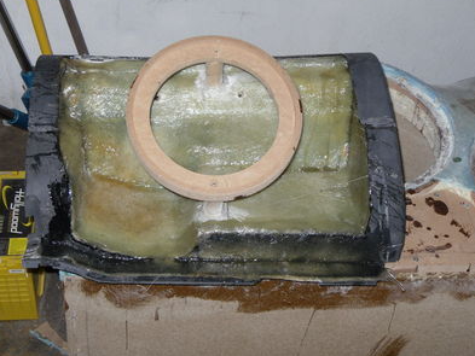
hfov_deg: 33.8
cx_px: 222
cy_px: 165
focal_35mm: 57
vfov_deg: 25.7
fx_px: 782
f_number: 3.5
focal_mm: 6.3
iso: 80
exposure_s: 1/45
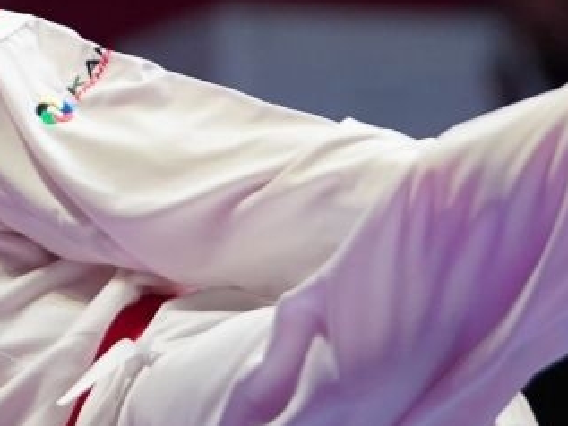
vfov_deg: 1.5
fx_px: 16464
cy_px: 193
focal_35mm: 1003
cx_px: 219
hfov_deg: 2.0
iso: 1600
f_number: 2.8
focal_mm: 184
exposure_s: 1/1000
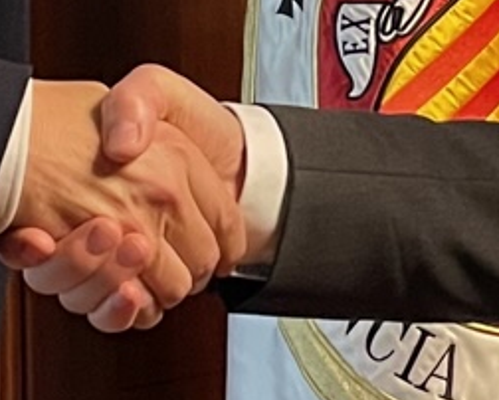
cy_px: -12
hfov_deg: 9.5
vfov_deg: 7.6
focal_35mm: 203
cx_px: 449
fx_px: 3000
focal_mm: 4.2
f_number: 1.6
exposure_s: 1/50
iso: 500
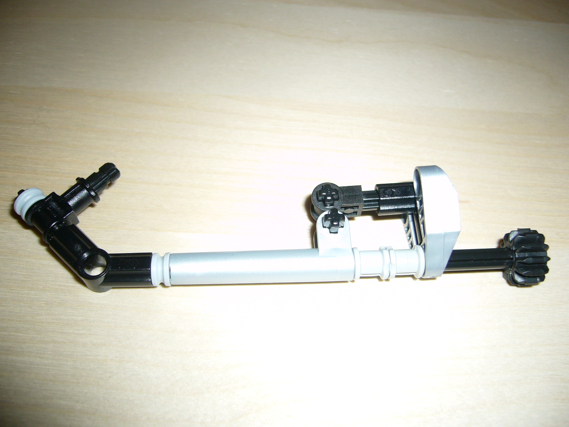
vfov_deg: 40.7
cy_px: 214
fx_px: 575
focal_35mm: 35
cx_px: 284
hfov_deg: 52.6
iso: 100
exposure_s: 1/30
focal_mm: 5.8
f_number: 2.8
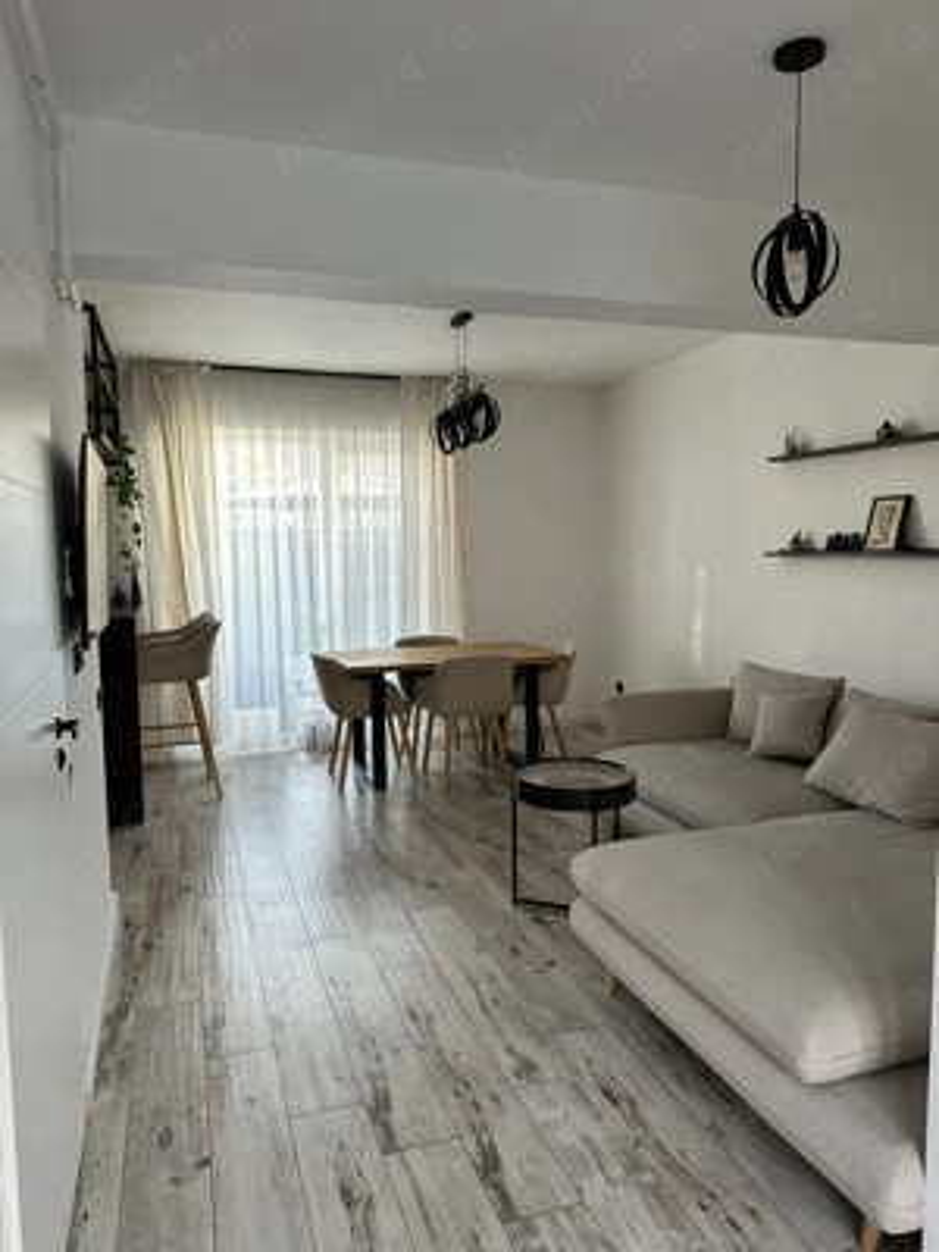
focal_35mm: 24
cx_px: 470
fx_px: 868
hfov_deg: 56.8
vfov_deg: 71.6
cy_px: 626
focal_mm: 6.86
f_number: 1.78
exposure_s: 1/87
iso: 250
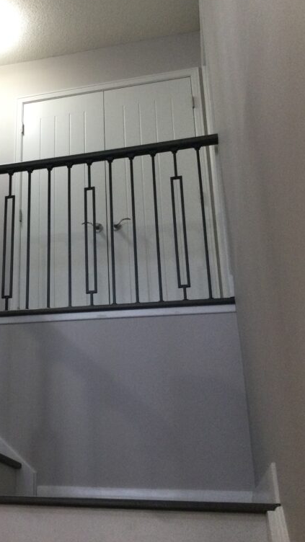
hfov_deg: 24.5
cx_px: -16
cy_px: 266
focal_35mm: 46
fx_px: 661
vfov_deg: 44.6
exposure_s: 1/33
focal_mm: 3.3
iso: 100
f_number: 2.4
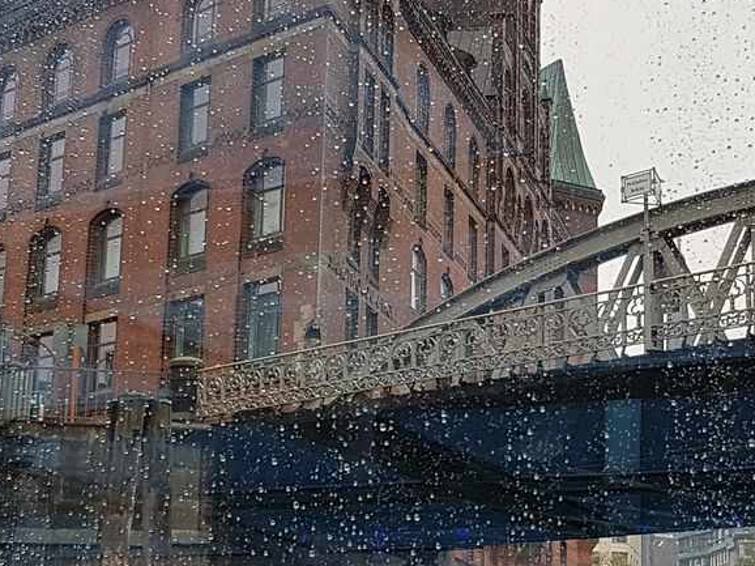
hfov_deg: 26.9
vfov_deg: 20.4
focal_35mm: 72
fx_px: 1570
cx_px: 483
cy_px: 325
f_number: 1.7
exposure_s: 1/229
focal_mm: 4.2
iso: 50
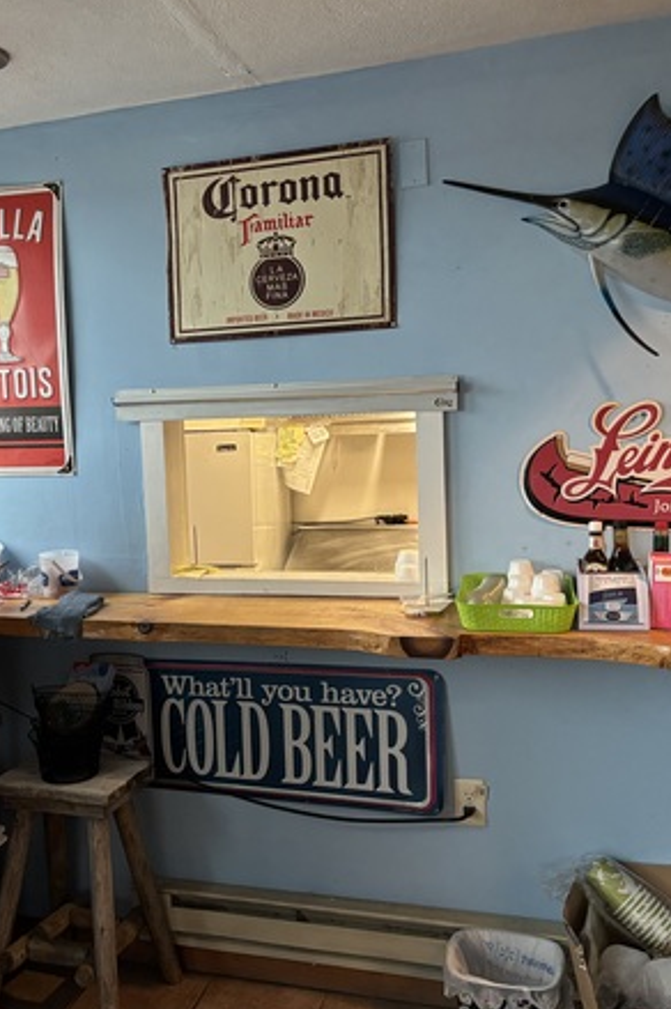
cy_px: 506
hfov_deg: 35.3
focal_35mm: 37
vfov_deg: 51.9
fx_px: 1036
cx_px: 193
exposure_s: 1/60
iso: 200
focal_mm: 5.96
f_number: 1.6
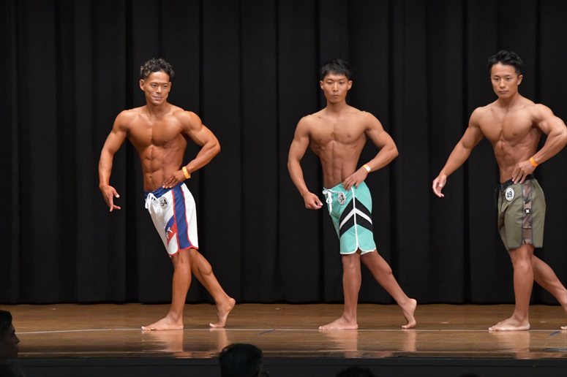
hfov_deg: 10.2
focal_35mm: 202
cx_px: 284
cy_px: 188
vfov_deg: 6.8
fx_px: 3180
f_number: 5.6
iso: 6400
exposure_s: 1/400
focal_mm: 135
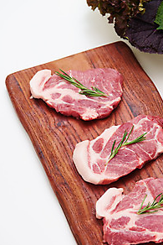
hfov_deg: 14.2
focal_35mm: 96
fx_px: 651
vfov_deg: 21.2
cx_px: 109
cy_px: 128
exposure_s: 1/125
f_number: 6.3
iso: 100
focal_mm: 70
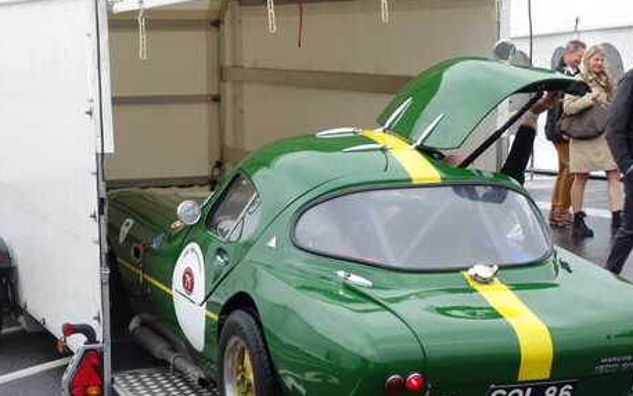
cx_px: 324
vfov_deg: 14.4
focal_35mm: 91
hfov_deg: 22.8
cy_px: 258
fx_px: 1570
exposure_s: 1/100
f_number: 5
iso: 125
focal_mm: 25.32
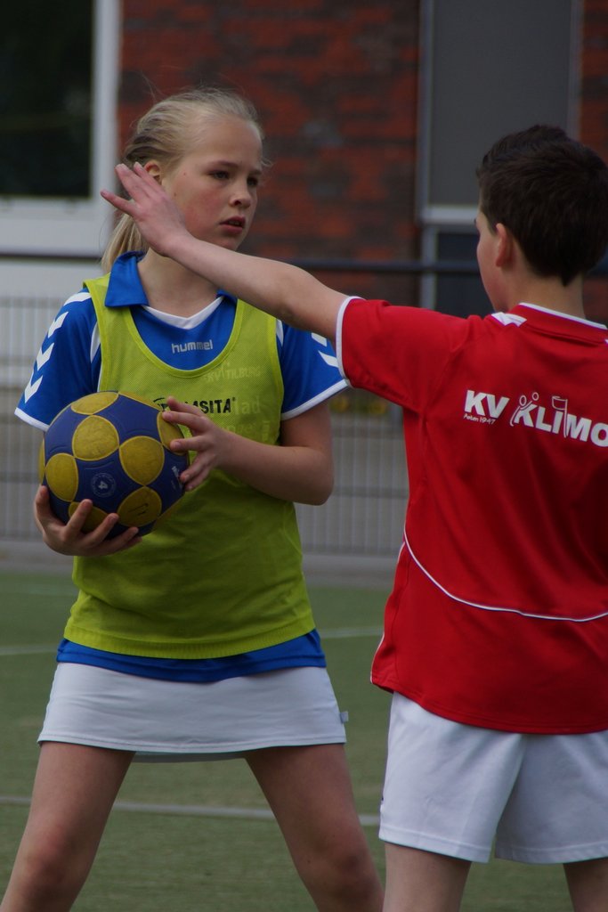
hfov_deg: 4.4
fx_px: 7977
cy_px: 456
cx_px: 304
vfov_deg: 6.5
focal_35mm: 315
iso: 200
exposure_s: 1/1000
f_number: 6.3
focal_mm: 210
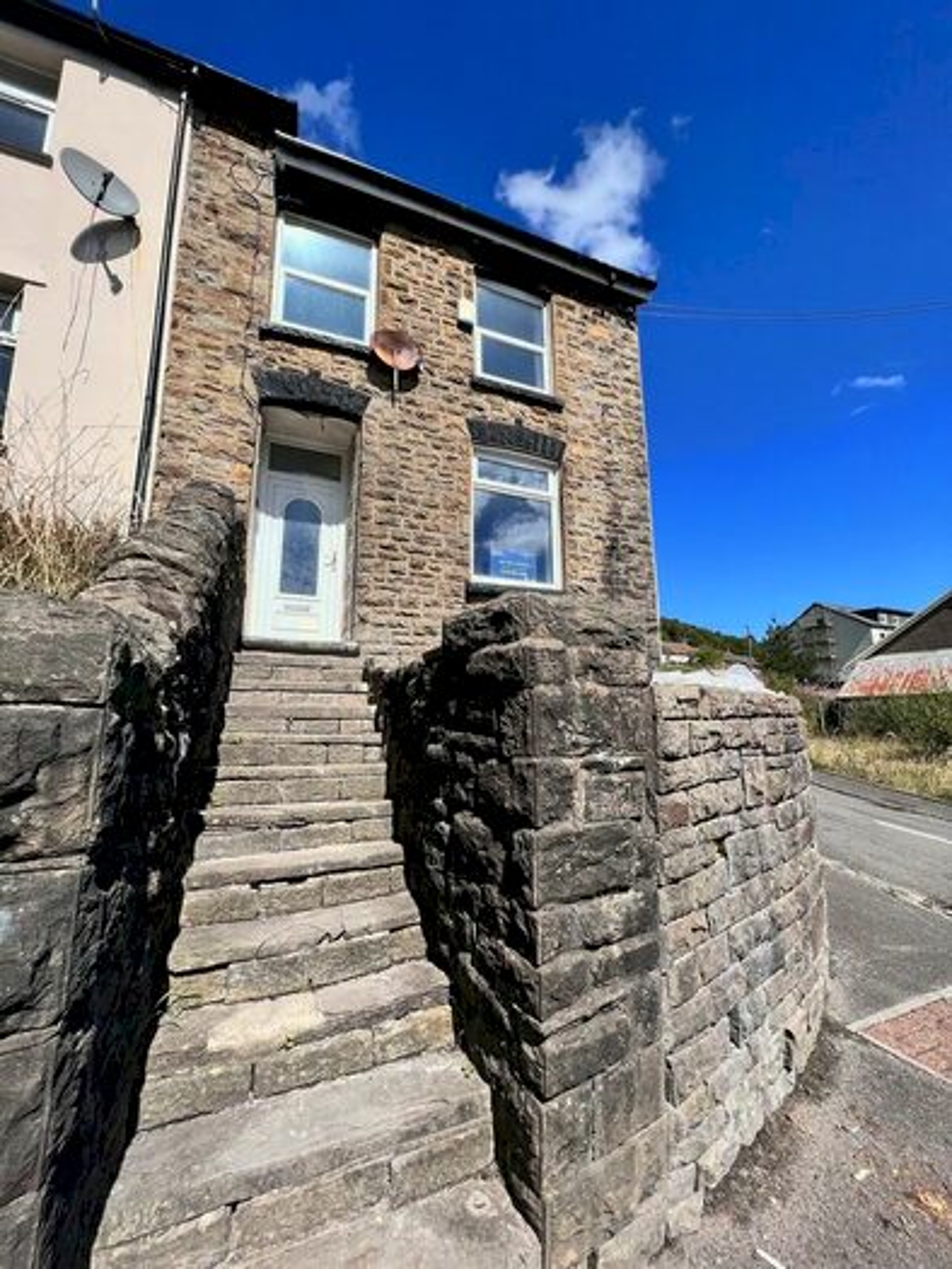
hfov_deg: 89.9
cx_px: 476
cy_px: 634
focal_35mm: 13
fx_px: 477
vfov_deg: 106.2
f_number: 1.8
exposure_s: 1/1292
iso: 32
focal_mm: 1.57
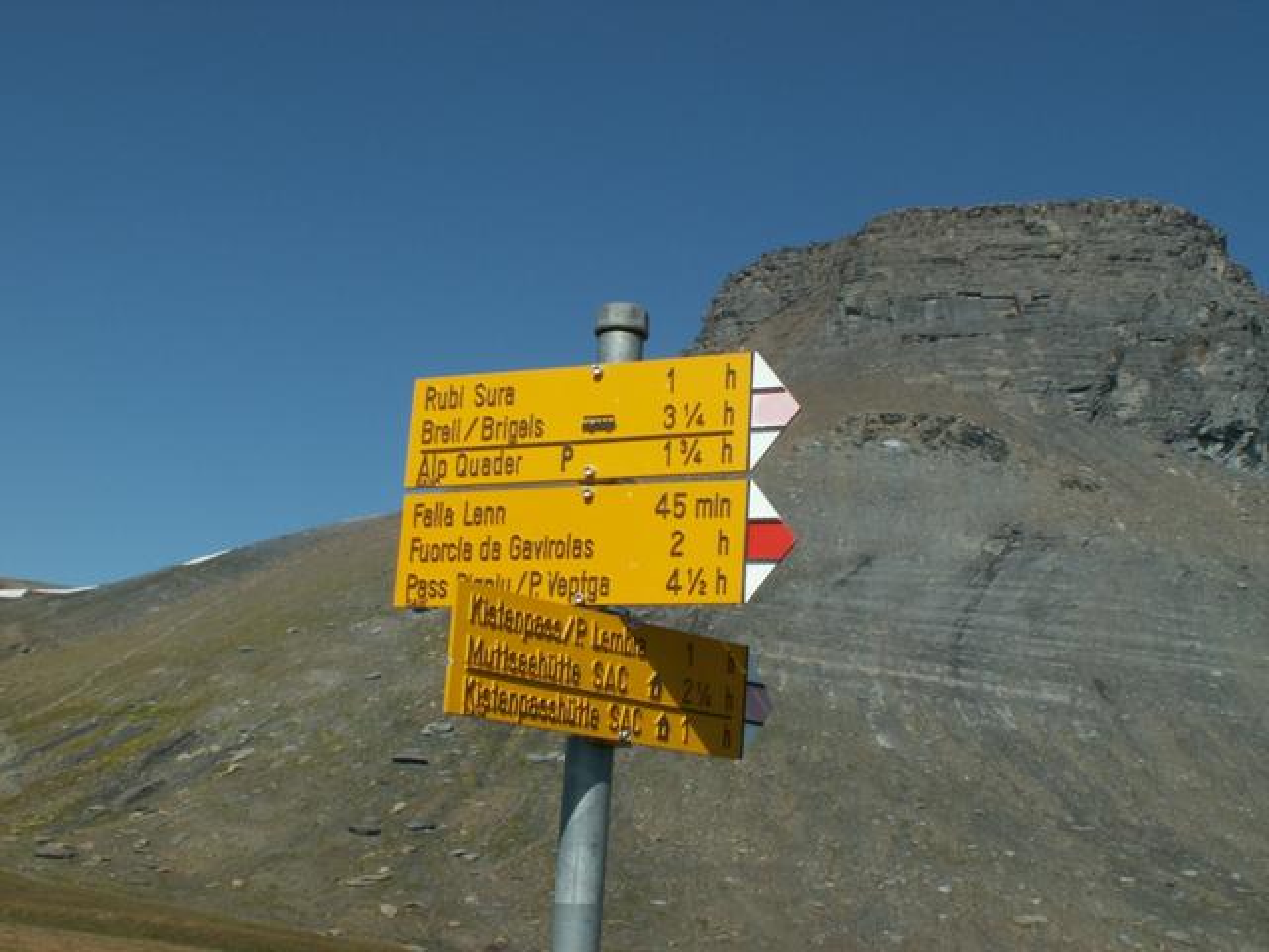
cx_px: 634
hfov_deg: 42.9
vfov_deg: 32.9
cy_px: 476
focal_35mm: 44
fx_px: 1613
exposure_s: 1/250
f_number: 8
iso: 50
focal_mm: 7.24
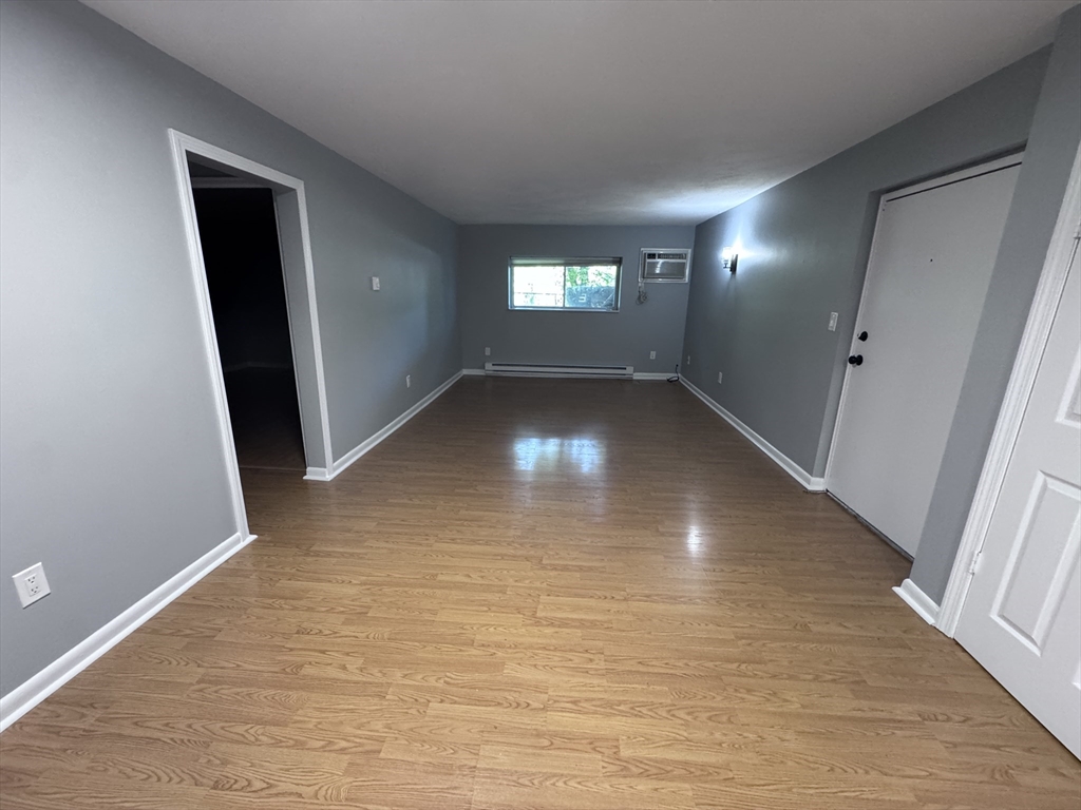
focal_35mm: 14
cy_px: 405
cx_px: 540
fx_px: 437
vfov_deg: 85.7
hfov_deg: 102.1
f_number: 2.2
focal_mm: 2.22
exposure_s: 1/60
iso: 500
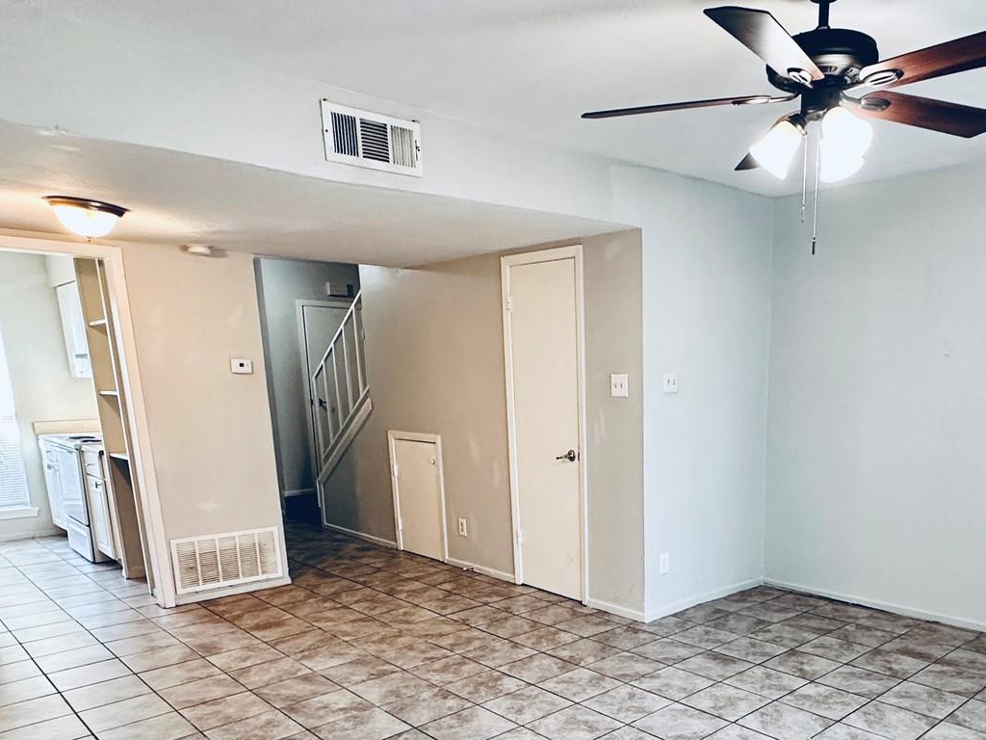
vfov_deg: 47.9
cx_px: 636
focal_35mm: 28
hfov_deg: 62.3
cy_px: 554
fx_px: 798
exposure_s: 1/60
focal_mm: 2.22
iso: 250
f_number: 2.2
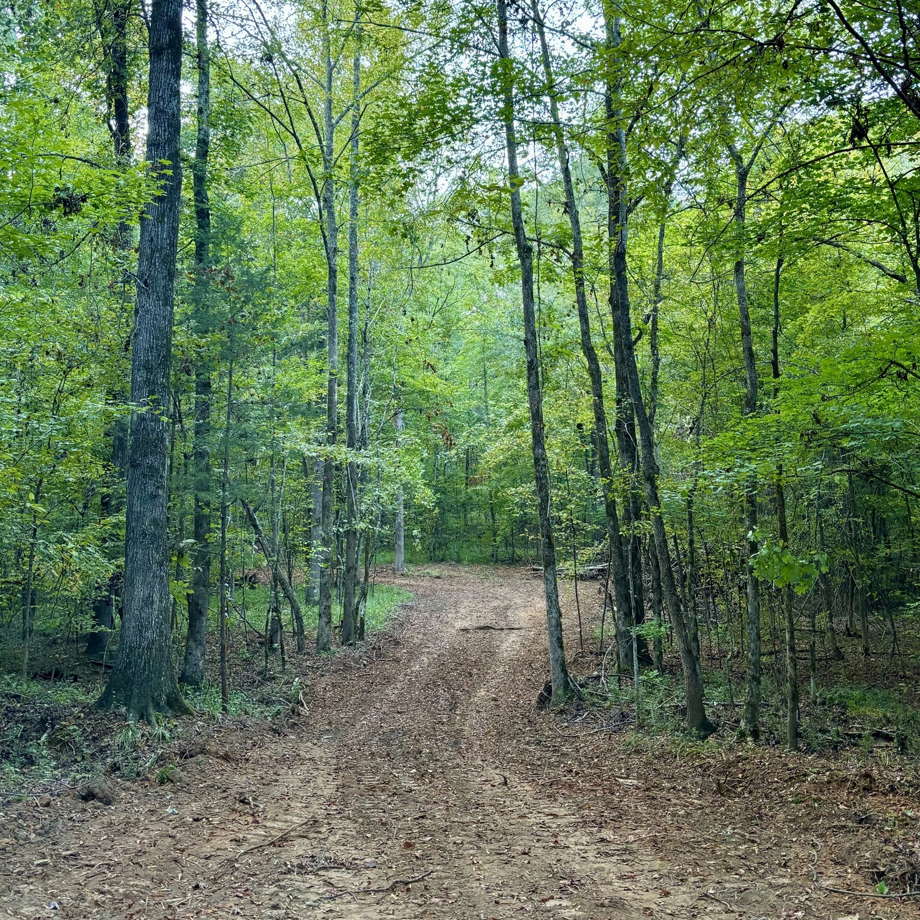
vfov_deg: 46.9
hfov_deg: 47.2
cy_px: 365
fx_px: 1052
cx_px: 472
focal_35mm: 35
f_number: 1.6
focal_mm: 5.96
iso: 200
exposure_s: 1/60
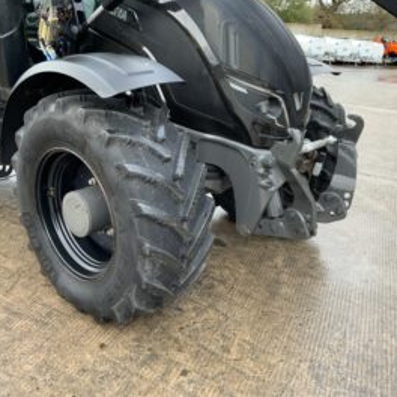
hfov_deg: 47.1
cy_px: 197
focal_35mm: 35
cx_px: 170
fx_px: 454
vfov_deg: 47.2
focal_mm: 3
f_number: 1.8
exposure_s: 1/122
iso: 50
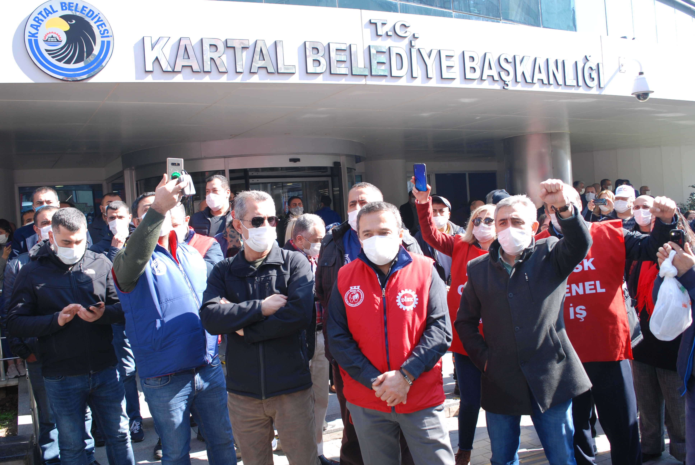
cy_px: 232
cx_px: 348
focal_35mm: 32
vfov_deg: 41.8
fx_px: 609
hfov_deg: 59.4
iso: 200
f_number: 6.3
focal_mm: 21
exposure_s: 1/160
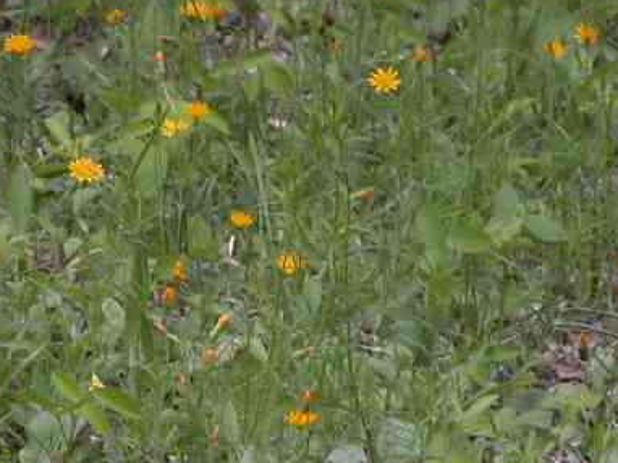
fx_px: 15915
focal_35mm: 892
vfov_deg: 1.7
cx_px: -170
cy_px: 269
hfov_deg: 2.2
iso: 100
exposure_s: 1/29.4
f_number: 7.4
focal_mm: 67.7
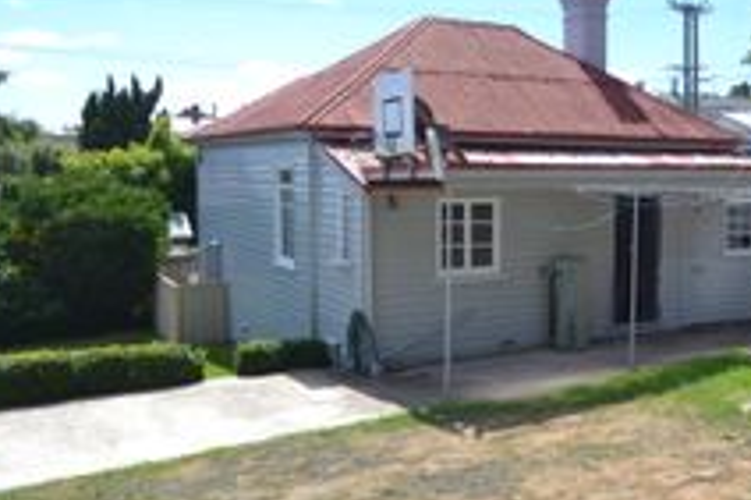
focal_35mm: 40
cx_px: 560
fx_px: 834
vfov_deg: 33.3
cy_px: 218
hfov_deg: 46.8
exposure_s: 1/640
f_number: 4
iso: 100
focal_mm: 12
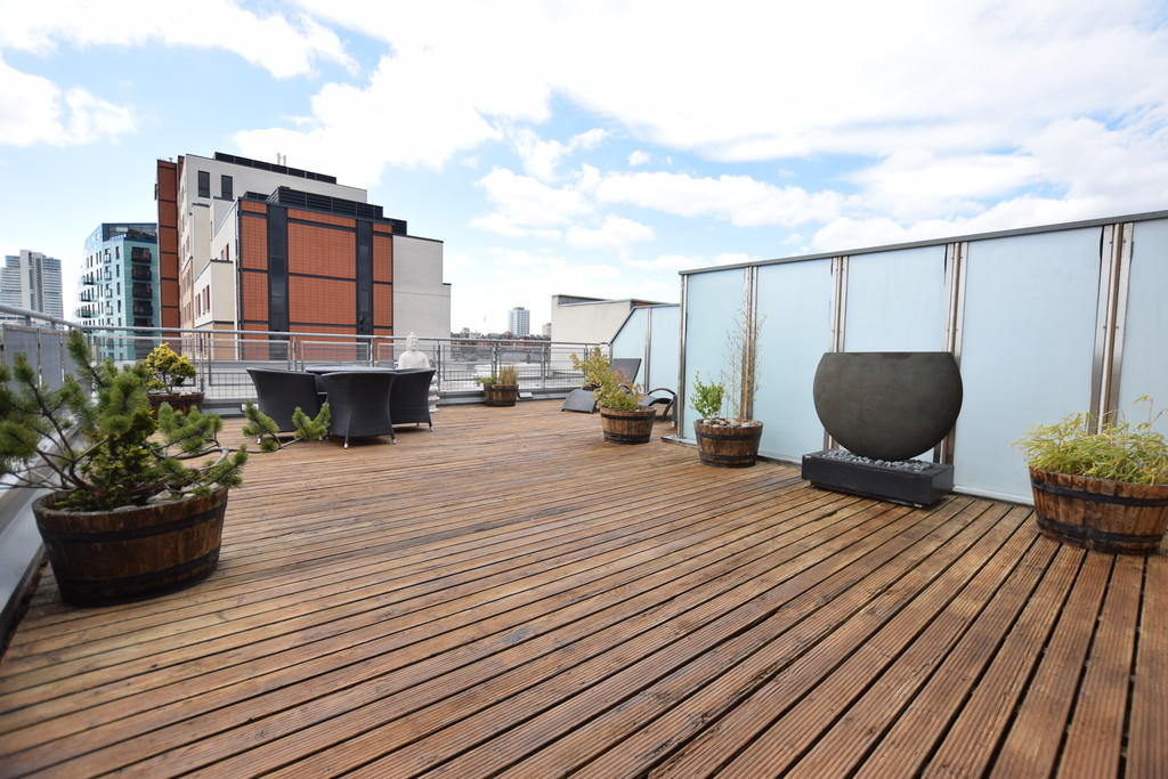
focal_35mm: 15
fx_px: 487
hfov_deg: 100.4
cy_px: 390
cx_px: 584
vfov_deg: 77.3
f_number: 4
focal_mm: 10
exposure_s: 1/1600
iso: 400
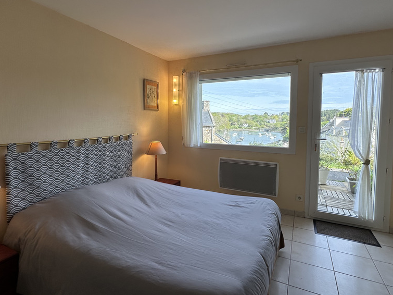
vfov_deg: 68.5
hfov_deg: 84.7
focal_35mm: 19
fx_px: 216
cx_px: 198
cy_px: 134
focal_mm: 2.22
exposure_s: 1/275
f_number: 2.2
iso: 40
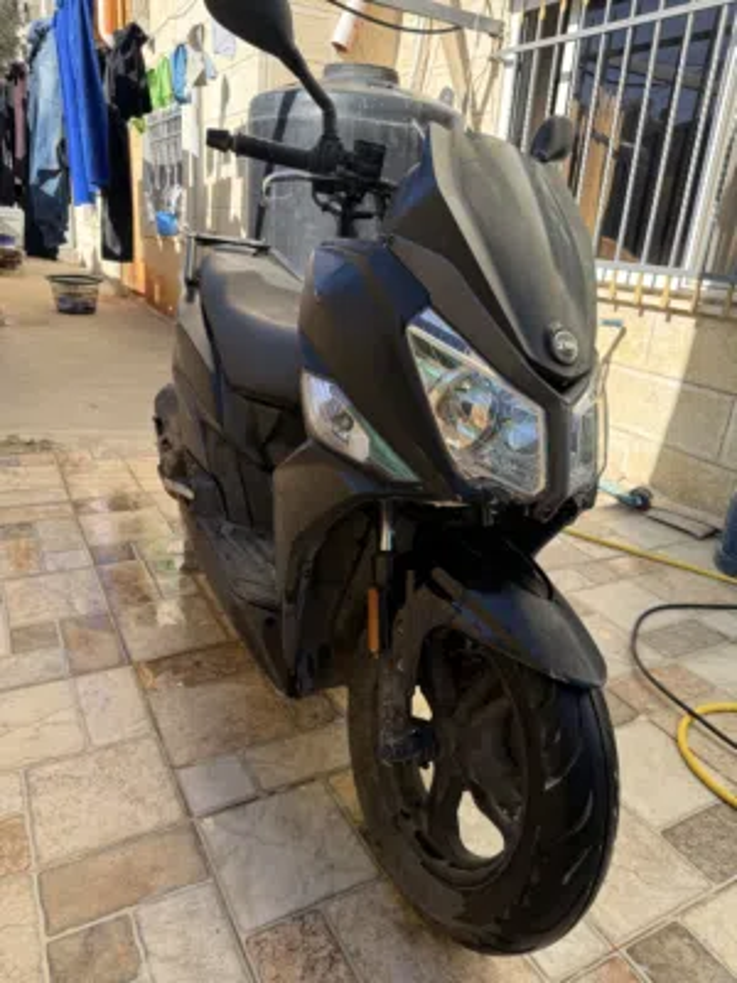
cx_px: 368
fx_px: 681
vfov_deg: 71.6
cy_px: 492
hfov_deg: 56.8
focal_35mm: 24
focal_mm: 6.76
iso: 100
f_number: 1.78
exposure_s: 1/1585
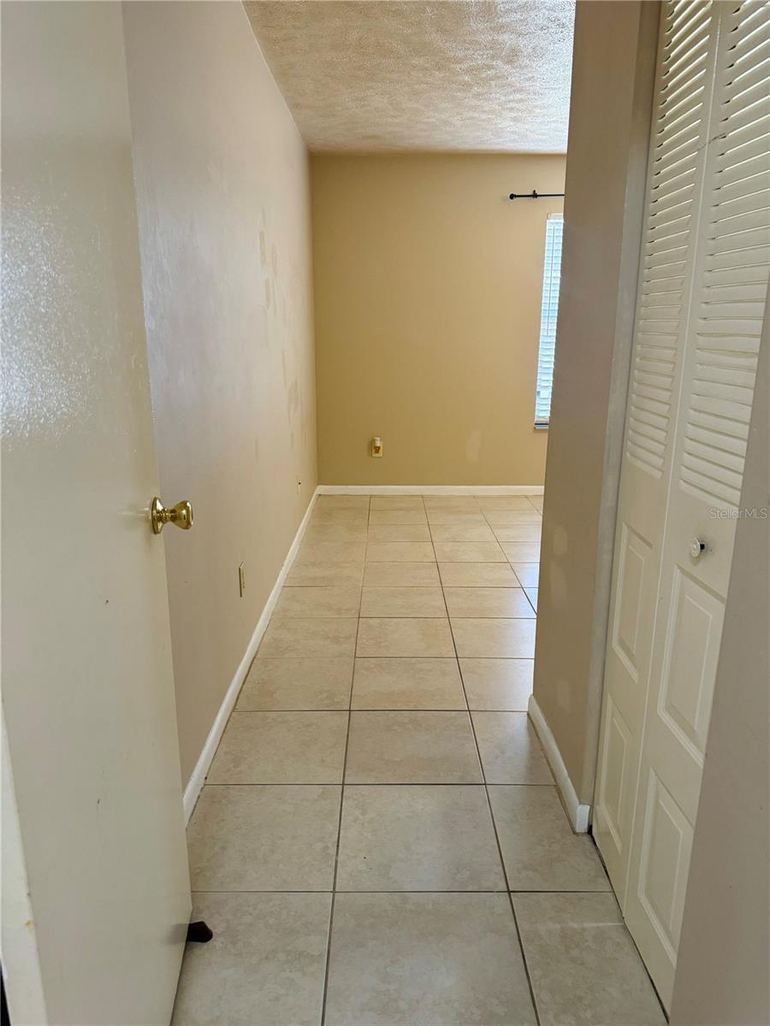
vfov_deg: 71.6
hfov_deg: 56.8
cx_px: 385
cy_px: 513
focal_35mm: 24
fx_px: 712
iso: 320
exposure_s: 1/60
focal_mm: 6.76
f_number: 1.78
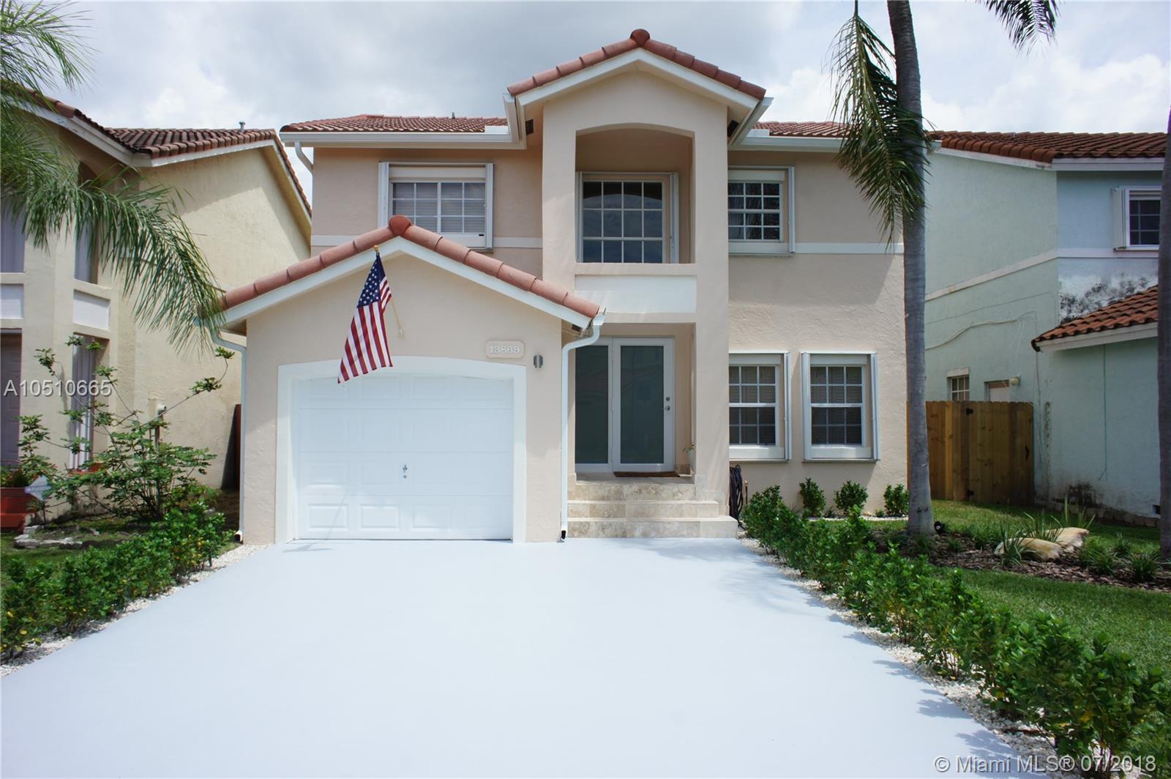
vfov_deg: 53.1
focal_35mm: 24
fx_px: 780
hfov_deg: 73.8
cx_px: 586
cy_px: 390
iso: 200
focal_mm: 16
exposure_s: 1/250
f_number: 11
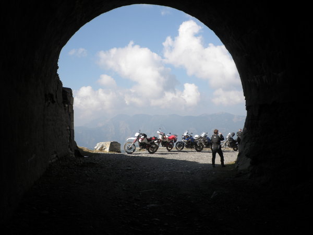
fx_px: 326
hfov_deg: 51.4
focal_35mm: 36
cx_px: 156
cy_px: 118
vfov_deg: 39.7
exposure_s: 1/250
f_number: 5.6
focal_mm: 6.3
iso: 64
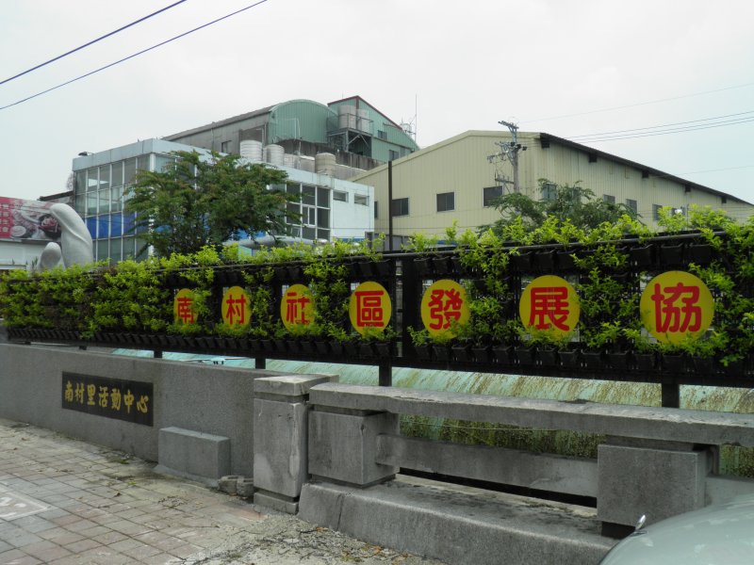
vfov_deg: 46.8
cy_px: 282
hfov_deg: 60.0
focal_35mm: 30
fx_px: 653
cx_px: 377
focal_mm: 5.5
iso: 50
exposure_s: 1/320
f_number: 5.9
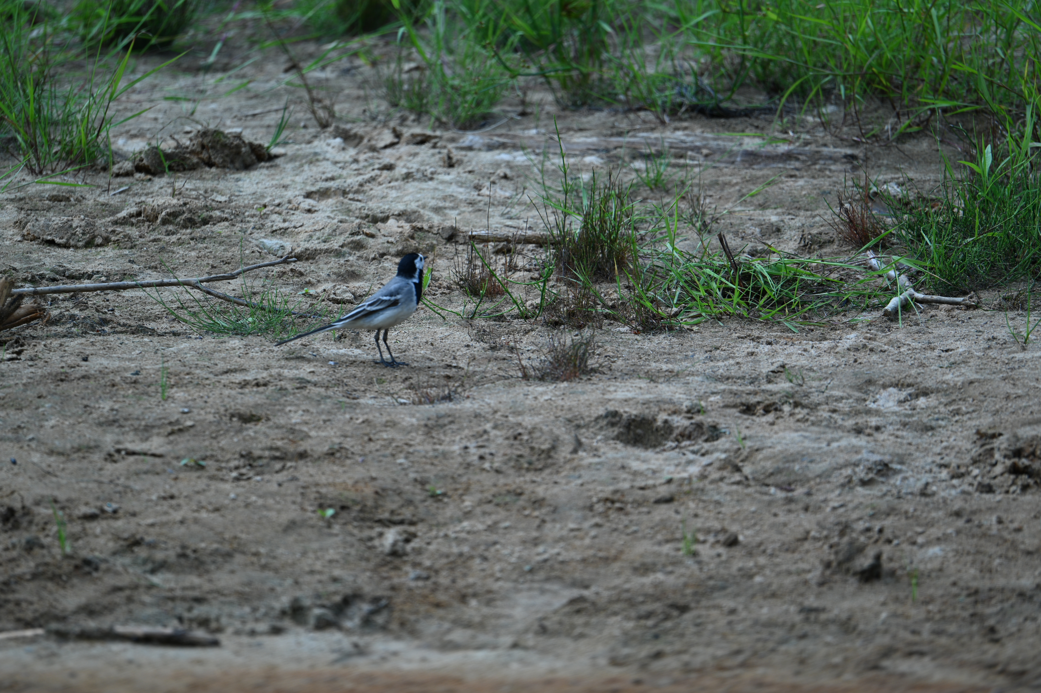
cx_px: 520
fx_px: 14448
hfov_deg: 4.1
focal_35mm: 500
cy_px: 346
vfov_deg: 2.7
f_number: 6.7
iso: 100
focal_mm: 500
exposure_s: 1/125
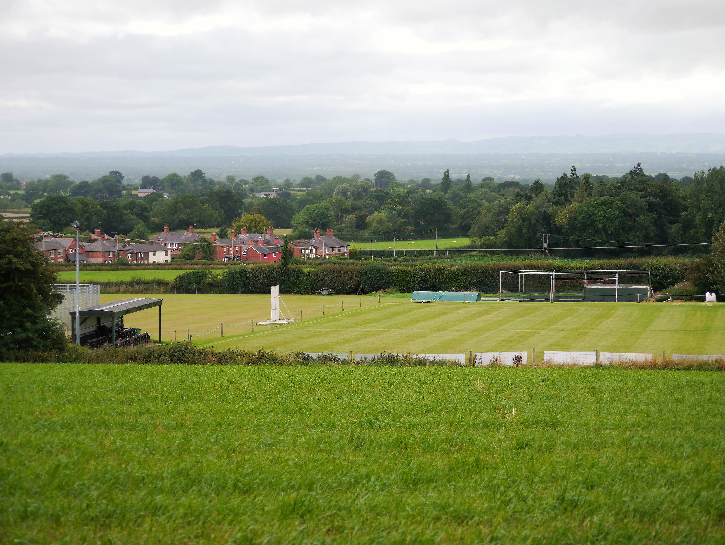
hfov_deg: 21.8
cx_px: 362
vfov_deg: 16.4
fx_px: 1886
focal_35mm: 90
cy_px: 272
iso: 160
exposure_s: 1/320
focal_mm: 45
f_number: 5
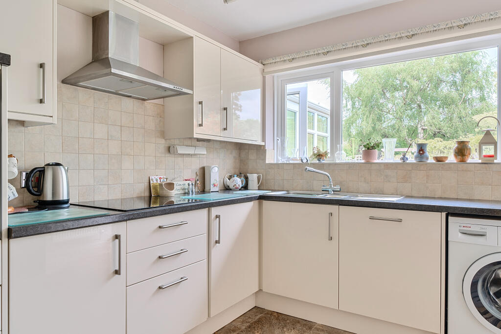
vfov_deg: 57.2
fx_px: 306
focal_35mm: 22
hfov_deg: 78.6
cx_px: 250
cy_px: 167
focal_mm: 15
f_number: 8
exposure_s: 1/2.5
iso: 100
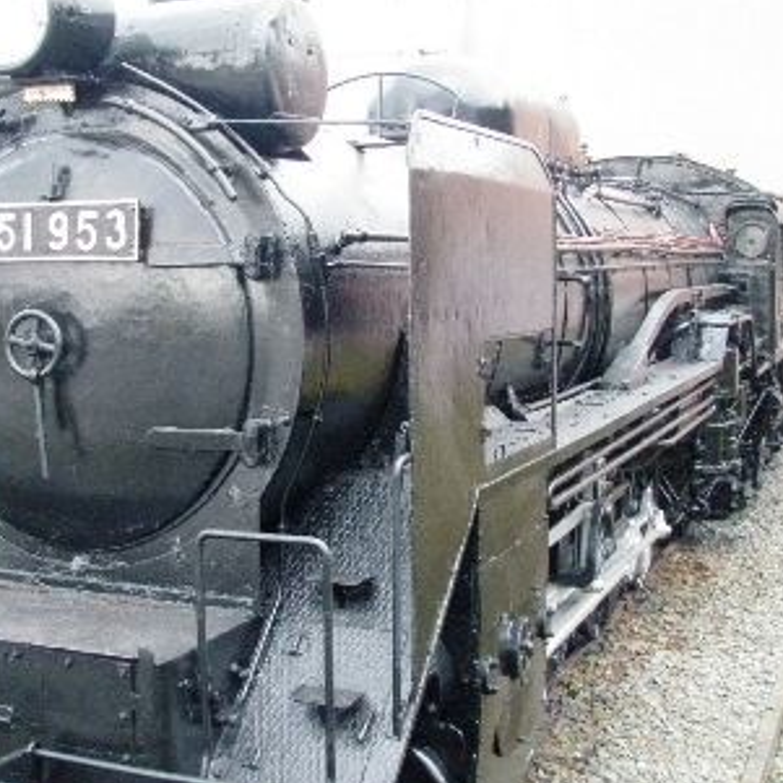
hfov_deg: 33.9
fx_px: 1280
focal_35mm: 50
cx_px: 302
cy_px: 382
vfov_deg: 34.0
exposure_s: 1/200
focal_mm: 6.7
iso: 800
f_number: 3.5
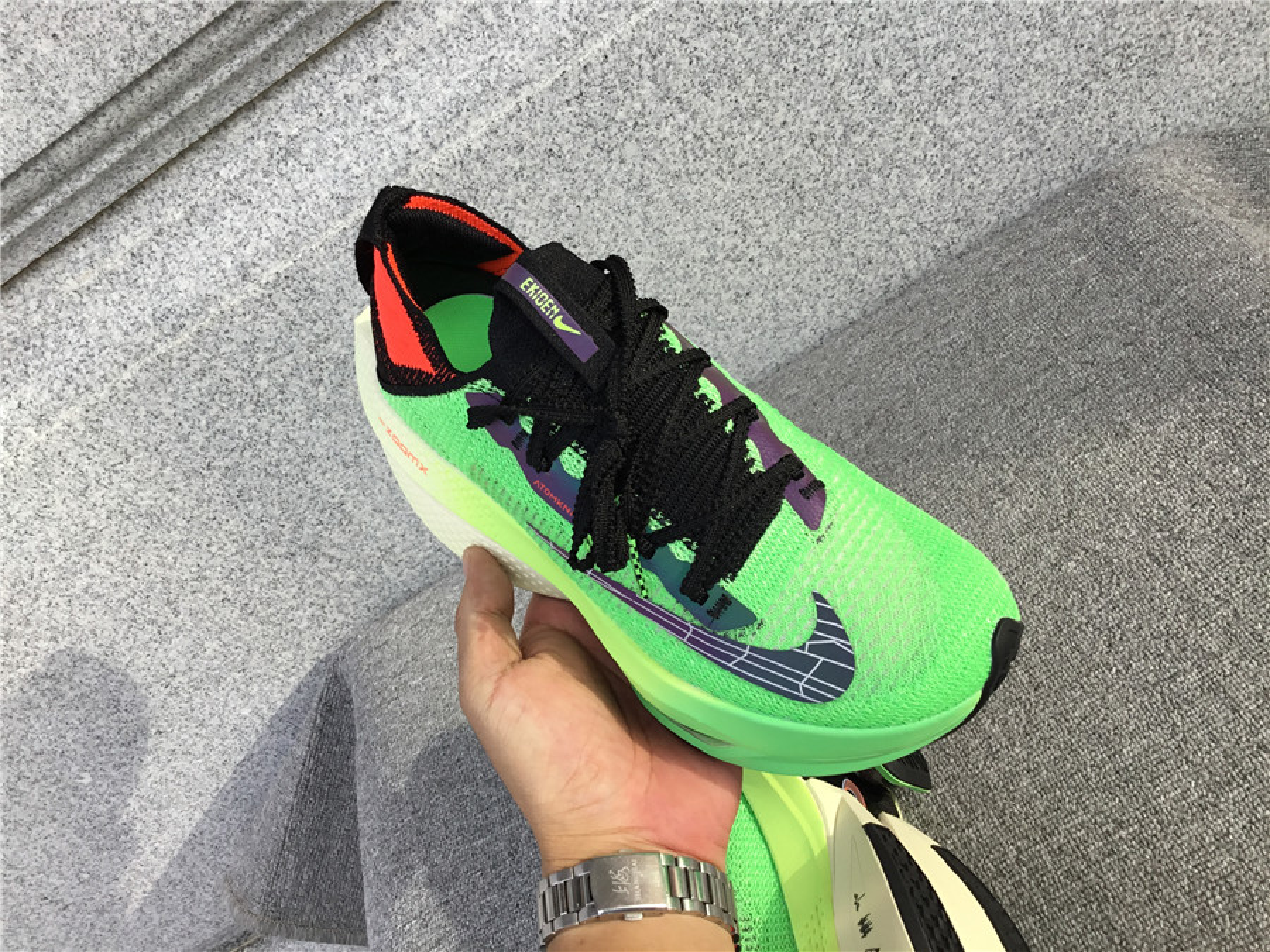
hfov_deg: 58.4
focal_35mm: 31
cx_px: 635
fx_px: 1137
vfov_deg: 45.4
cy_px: 476
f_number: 2.4
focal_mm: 3.3
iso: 25
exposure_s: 1/197
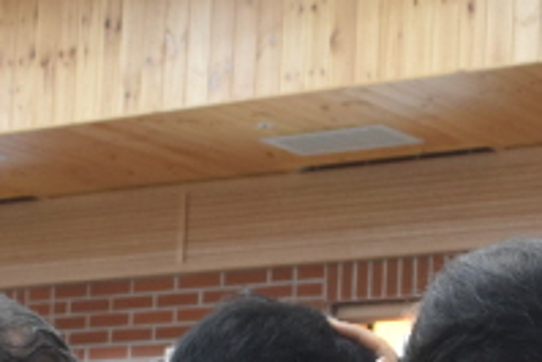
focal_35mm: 129
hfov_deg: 15.8
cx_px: 379
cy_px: 578
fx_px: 1944
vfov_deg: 10.2
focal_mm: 24
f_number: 6.3
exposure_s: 1/15
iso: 1000
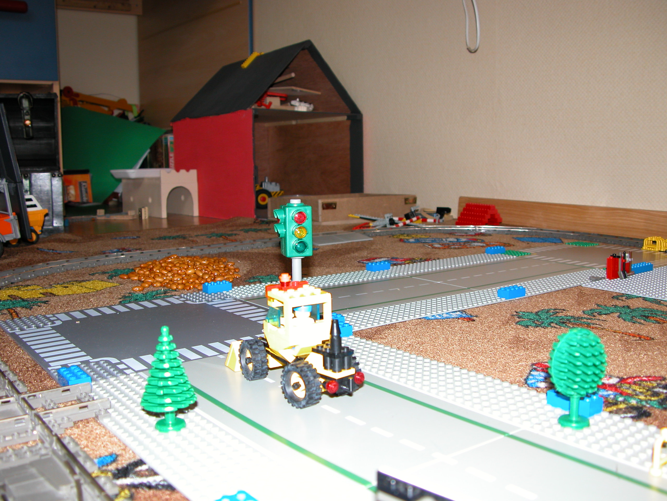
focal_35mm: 35
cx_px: 334
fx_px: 674
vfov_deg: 40.7
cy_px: 250
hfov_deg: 52.6
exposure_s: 1/60
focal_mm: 8.9
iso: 100
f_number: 2.8
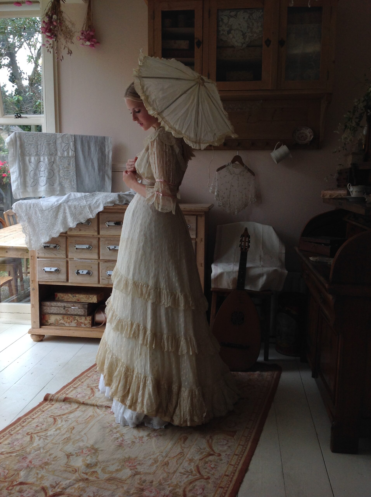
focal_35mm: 35
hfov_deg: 40.6
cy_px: 248
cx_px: 186
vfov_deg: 52.7
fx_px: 501
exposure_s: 1/120
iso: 64
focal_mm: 4.28
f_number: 2.4
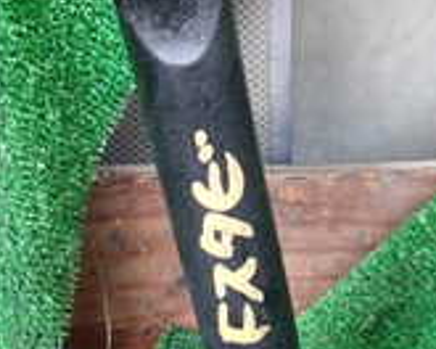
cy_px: 275
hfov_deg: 21.2
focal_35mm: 89
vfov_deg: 17.1
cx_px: 85
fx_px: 1148
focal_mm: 4.5
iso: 200
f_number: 2
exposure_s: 1/30
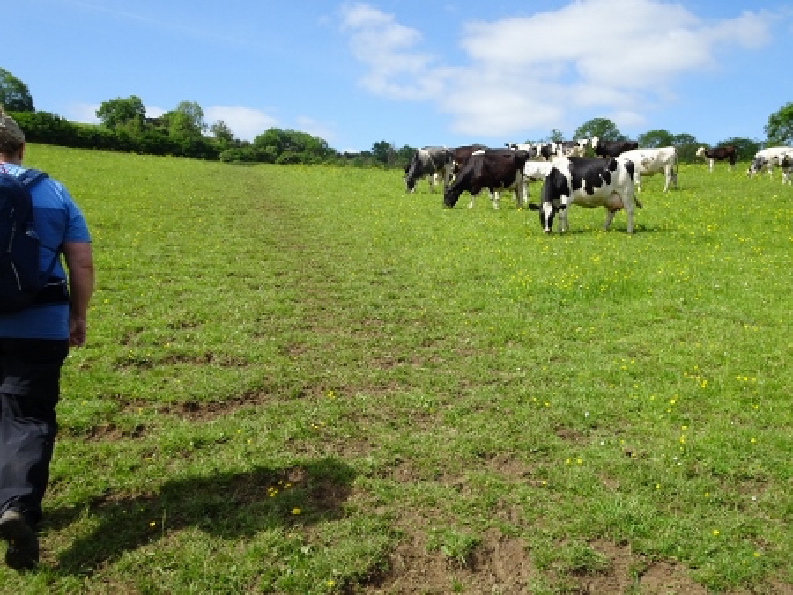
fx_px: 733
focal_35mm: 32
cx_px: 396
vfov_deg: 44.2
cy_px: 298
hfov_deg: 56.8
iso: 80
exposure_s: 1/500
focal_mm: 5.43
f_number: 4
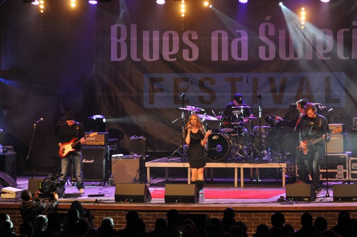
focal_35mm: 202
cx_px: 178
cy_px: 118
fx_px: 2006
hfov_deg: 10.2
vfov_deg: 6.8
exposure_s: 1/125
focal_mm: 135
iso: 800
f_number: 3.2
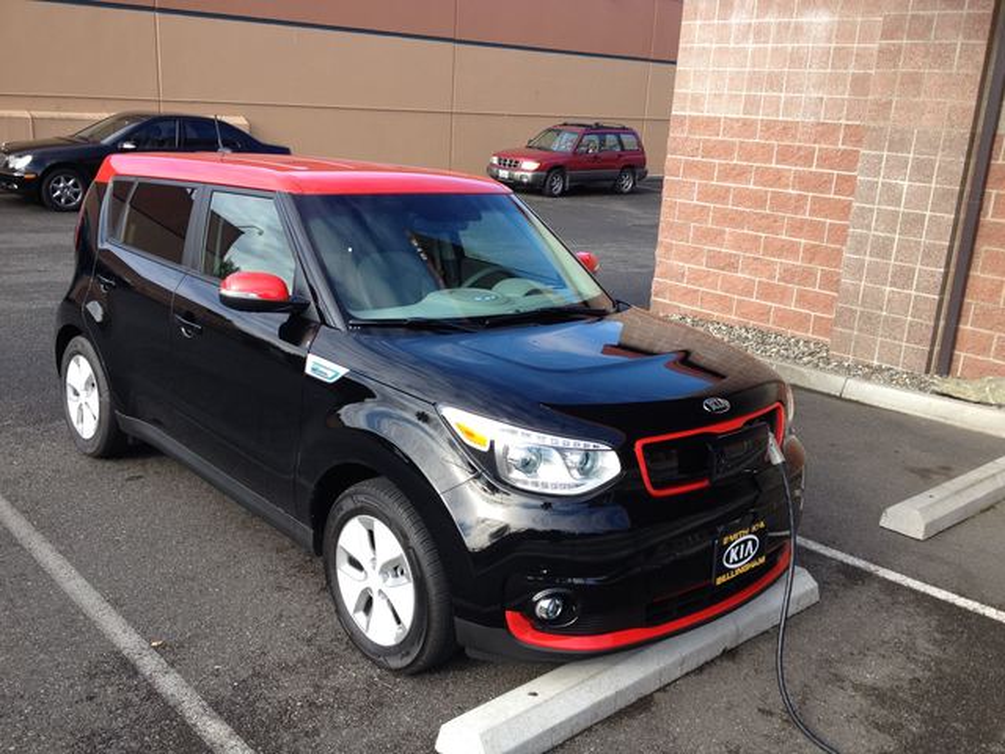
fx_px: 1016
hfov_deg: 52.6
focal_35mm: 35
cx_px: 502
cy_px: 377
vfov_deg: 40.7
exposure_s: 1/378
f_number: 2.4
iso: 50
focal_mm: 4.28
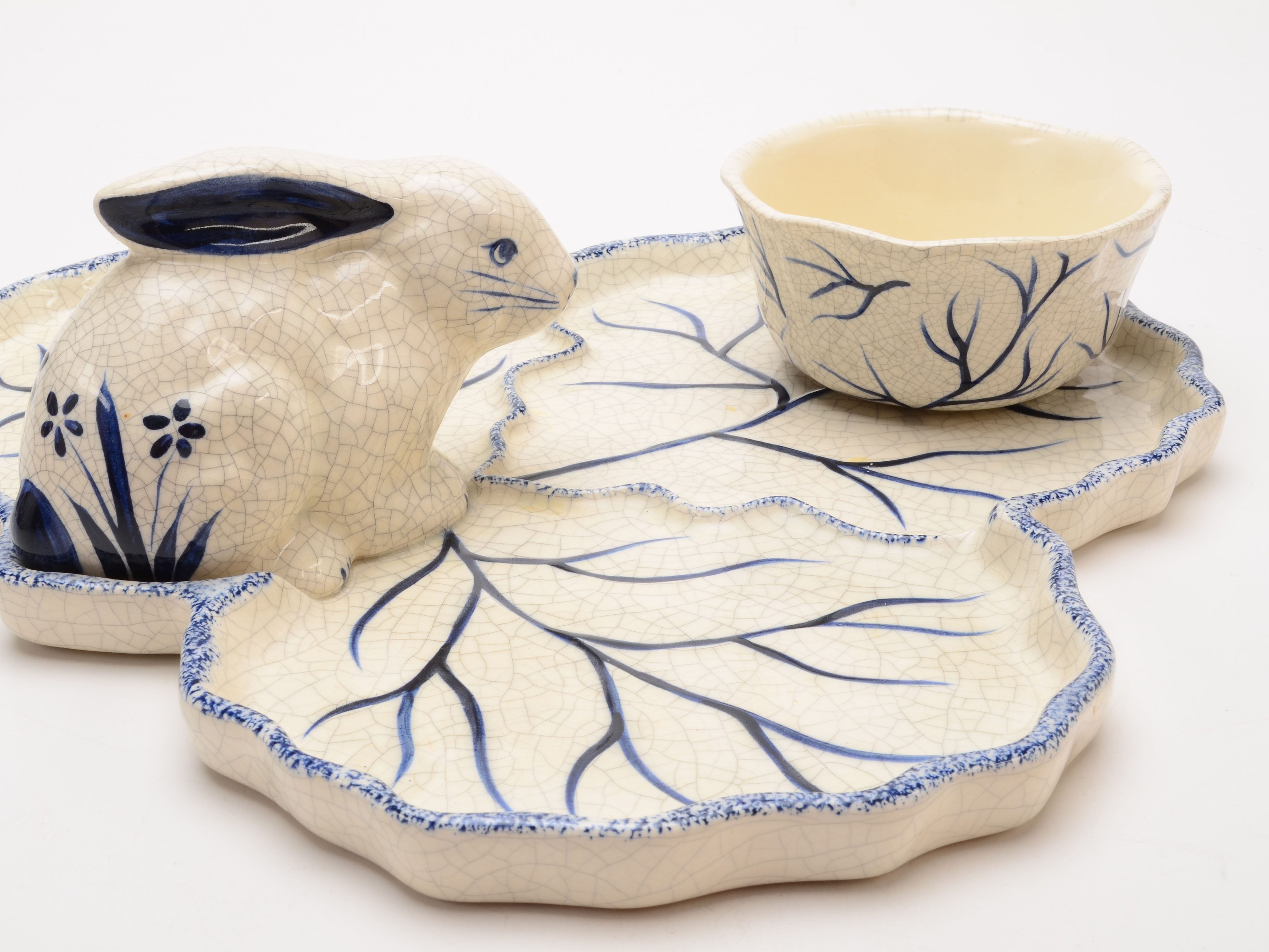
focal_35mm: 58
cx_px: 546
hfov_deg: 33.4
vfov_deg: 25.4
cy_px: 480
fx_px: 2110
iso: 100
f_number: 22
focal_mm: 35
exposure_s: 1/160
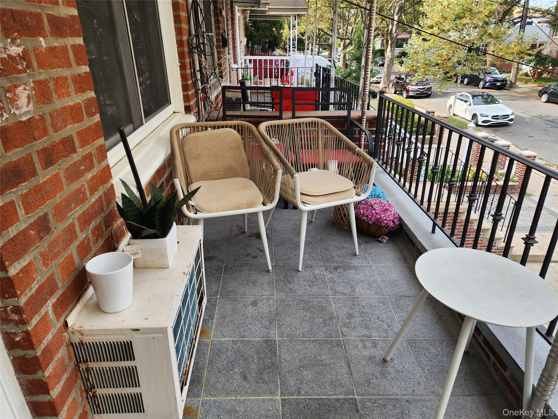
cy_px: 210
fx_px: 371
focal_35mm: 23
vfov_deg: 58.9
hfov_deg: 73.9
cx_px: 279
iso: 25
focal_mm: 6.4
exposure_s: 1/180
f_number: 1.8
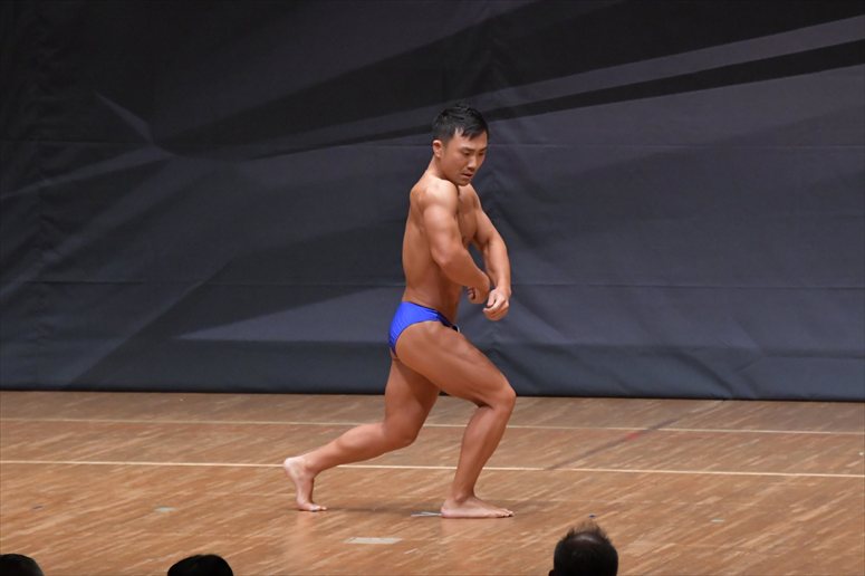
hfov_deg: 7.2
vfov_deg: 4.8
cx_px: 432
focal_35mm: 285
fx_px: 6845
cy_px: 288
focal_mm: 190
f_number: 5.6
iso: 6400
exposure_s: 1/400
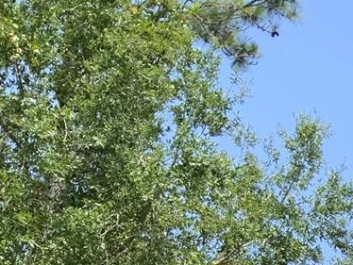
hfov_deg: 13.8
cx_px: 680
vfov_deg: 10.9
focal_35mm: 124
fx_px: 1265
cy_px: 538
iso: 16
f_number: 1.8
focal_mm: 3
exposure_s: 1/842
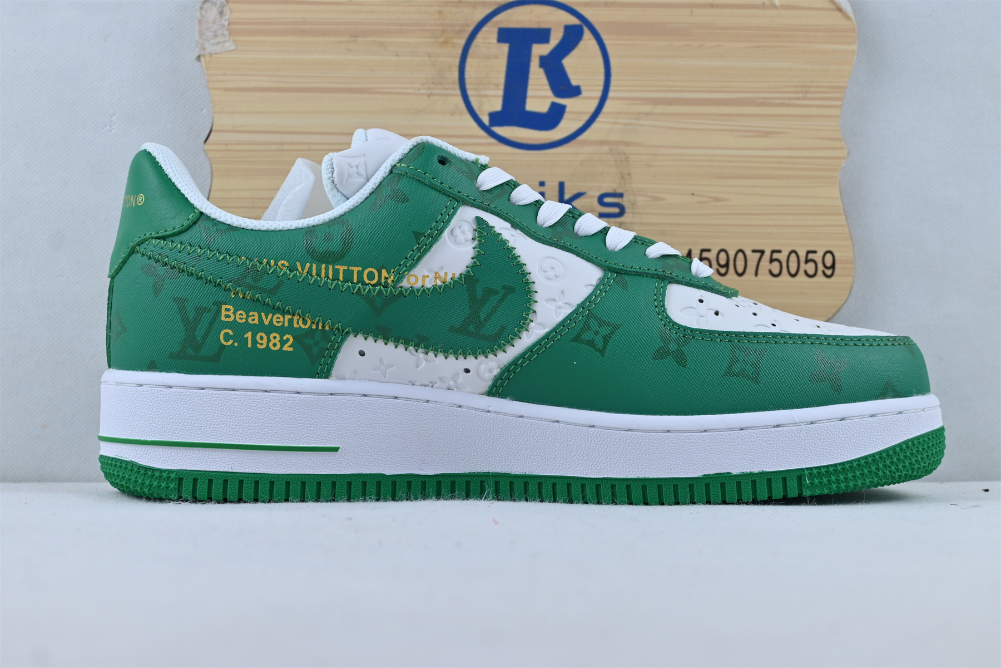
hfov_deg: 40.0
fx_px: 1376
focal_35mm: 50
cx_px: 500
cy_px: 334
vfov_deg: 27.3
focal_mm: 33
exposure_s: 1/80
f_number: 5
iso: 100
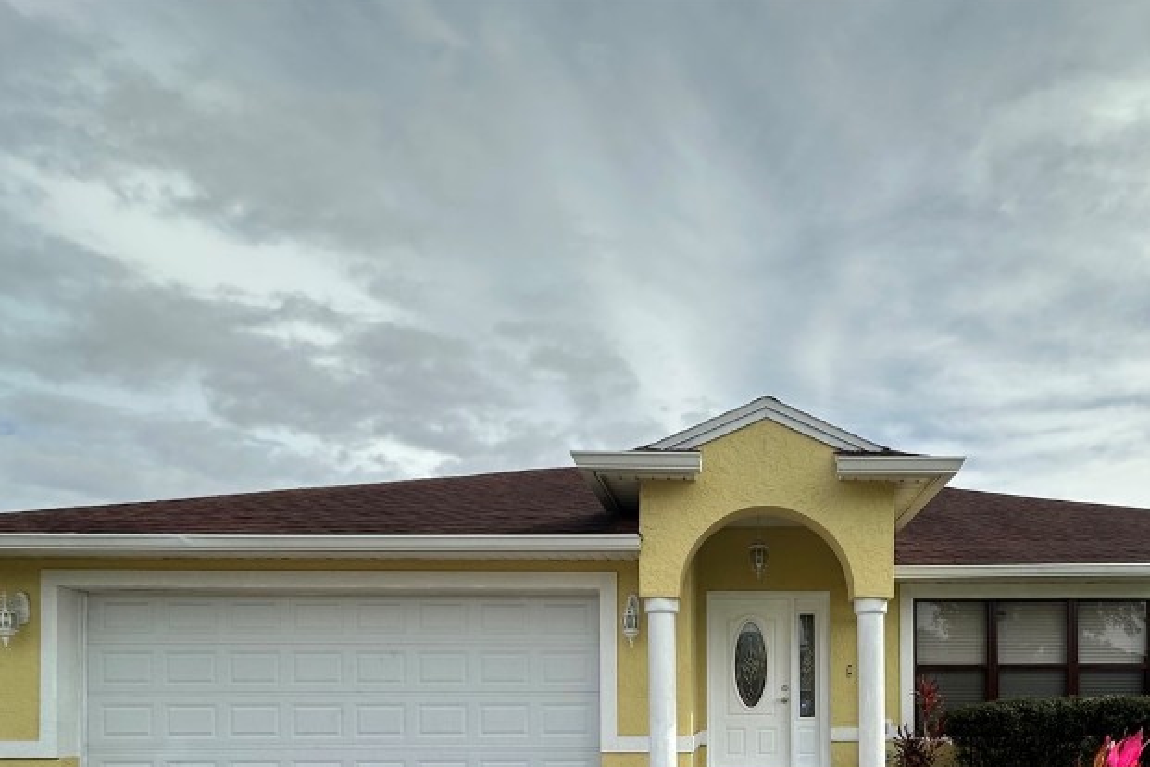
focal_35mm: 24
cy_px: 702
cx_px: 770
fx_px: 767
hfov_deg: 71.5
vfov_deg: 47.3
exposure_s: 1/1511
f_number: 2.2
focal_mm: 2.22
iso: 40
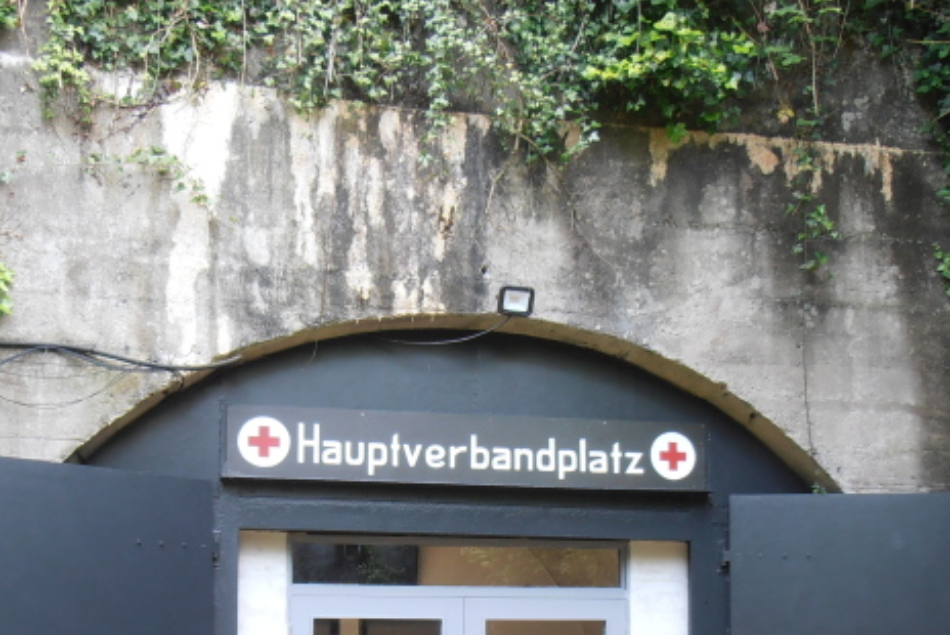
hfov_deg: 45.4
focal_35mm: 43
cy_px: 580
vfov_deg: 29.8
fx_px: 1135
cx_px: 442
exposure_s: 1/40
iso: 80
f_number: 3
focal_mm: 4.2
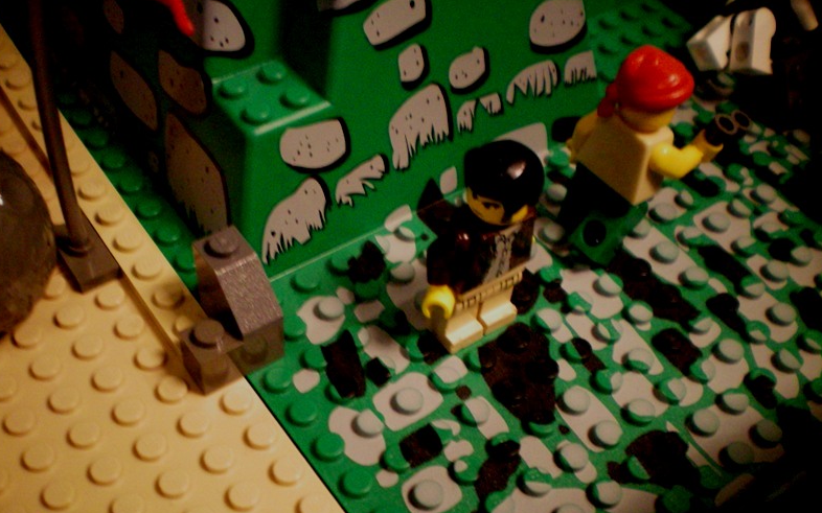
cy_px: 297
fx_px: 918
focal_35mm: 41
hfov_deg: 48.2
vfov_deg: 31.2
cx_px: 405
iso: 400
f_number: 3.1
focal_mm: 6.3
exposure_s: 1/30
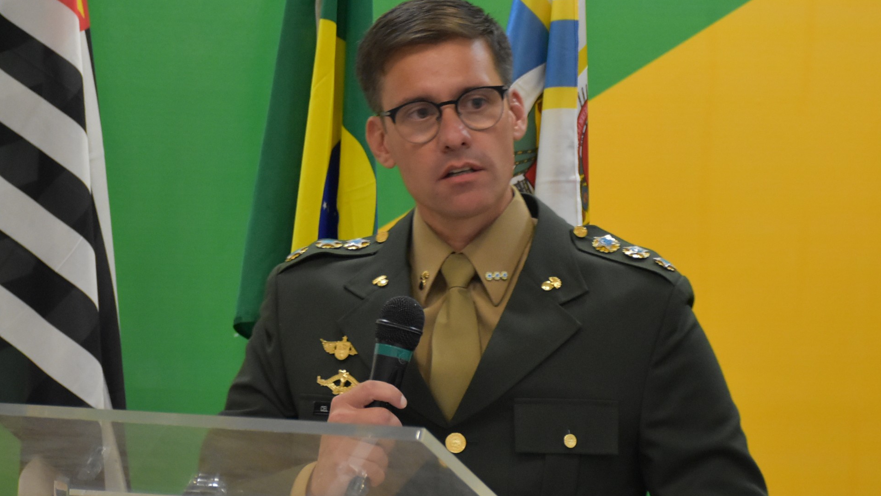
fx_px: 3458
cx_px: 423
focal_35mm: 148
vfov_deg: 8.2
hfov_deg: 14.5
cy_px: 305
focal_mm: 60
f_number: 5
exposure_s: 1/60
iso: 2200
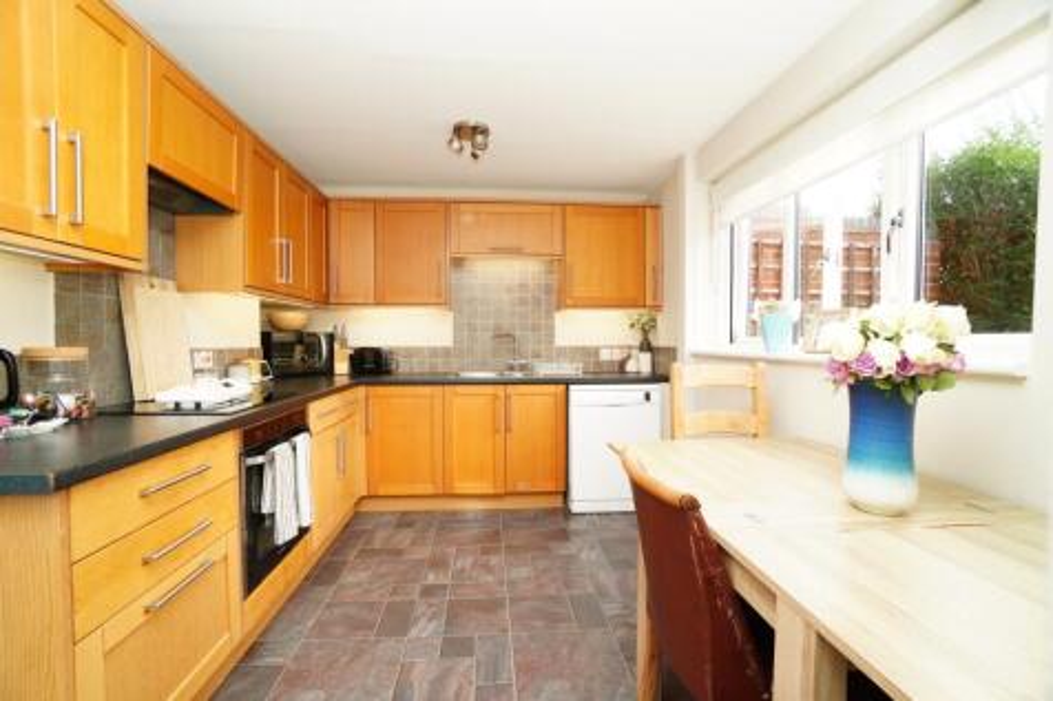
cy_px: 350
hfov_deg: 100.4
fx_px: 439
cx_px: 526
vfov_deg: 77.3
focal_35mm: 15
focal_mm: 10
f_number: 4
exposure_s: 1/160
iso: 400
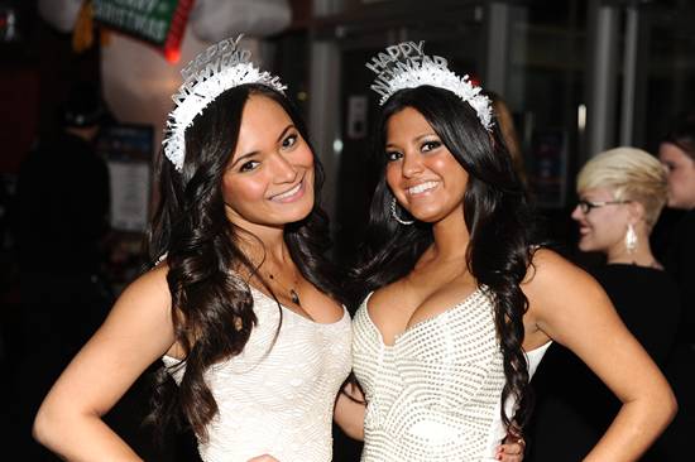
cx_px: 348
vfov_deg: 21.9
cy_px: 231
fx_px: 1196
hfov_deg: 32.4
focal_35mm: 62
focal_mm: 62
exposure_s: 1/250
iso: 1100
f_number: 4.8
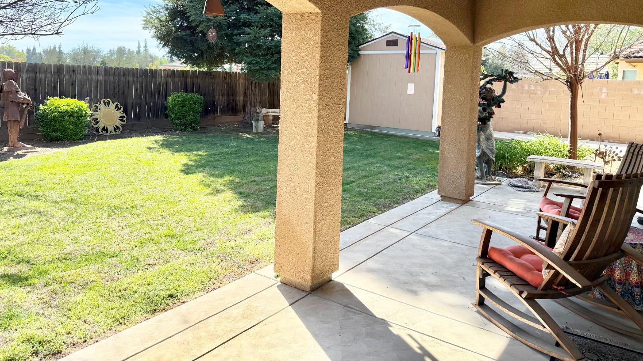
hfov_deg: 69.9
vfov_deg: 42.2
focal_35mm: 27
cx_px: 324
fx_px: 460
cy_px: 115
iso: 100
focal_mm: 6.76
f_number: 1.78
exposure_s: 1/1770
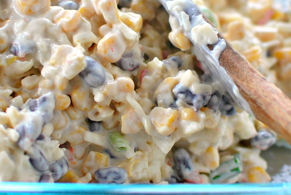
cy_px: 43
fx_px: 1046
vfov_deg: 10.6
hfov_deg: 15.8
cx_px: 117
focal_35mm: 129
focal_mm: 35
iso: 280
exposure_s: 1/200
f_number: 2.2
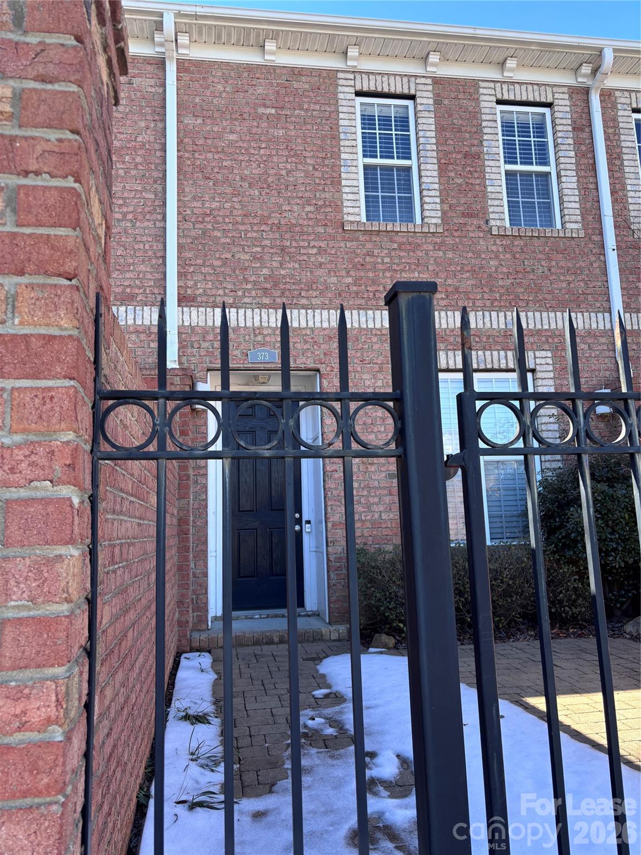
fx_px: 642
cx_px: 320
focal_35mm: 26
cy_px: 428
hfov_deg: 53.1
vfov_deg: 67.3
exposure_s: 1/428
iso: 50
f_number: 1.6
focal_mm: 5.96
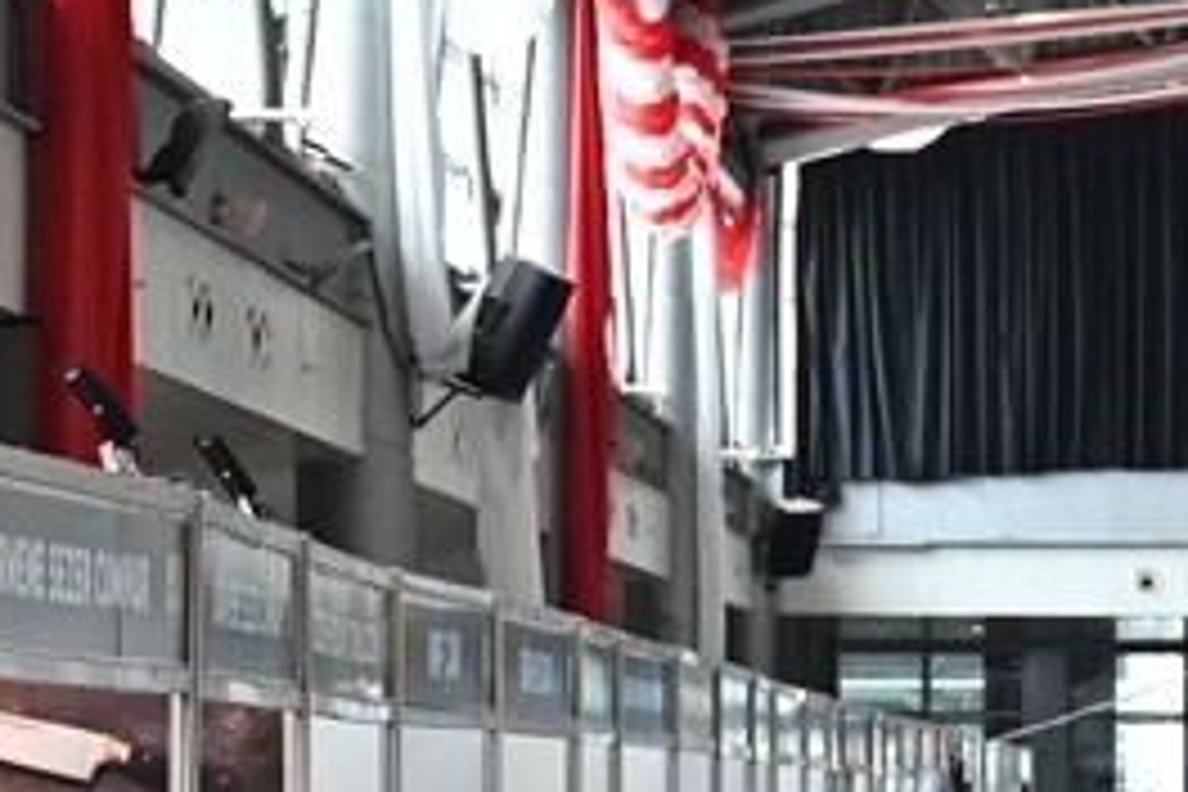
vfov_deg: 4.1
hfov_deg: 6.3
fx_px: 10790
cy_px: 1674
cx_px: 1400
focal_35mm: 327
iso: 1000
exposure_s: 1/400
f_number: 3.5
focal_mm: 43
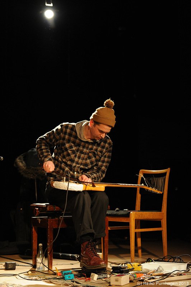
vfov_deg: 28.9
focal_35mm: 70
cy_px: 144
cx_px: 96
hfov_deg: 19.4
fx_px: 558
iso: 6400
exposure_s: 1/100
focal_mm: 70
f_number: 2.8
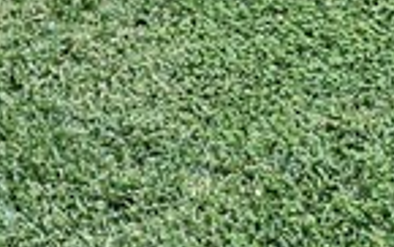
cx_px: 622
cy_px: -79
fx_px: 1849
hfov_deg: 11.6
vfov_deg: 7.6
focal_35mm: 172
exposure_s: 1/207
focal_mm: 5.4
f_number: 1.8
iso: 160
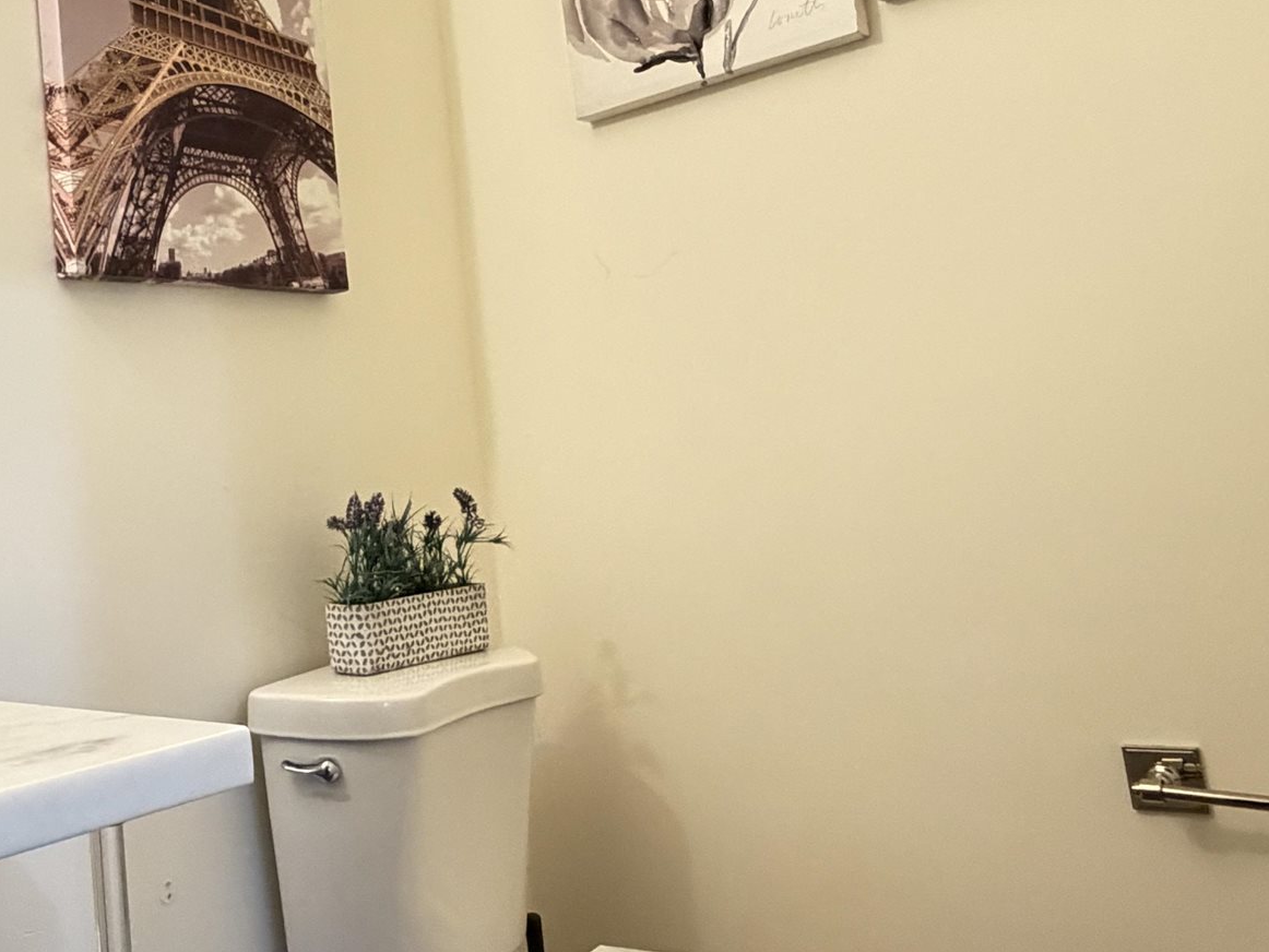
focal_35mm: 37
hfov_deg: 46.1
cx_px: 169
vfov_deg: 38.5
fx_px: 1357
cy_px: 377
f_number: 2.2
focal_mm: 2.22
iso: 640
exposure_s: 1/60
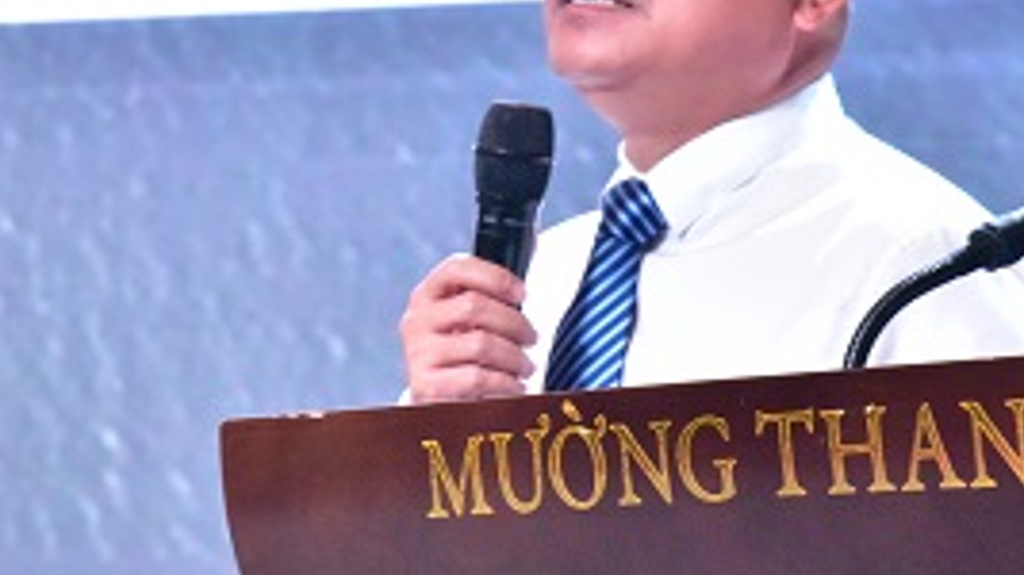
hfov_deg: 9.3
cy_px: 211
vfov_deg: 5.3
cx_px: 426
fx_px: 6270
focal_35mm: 231
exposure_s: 1/100
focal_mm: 98
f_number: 9
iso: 8000
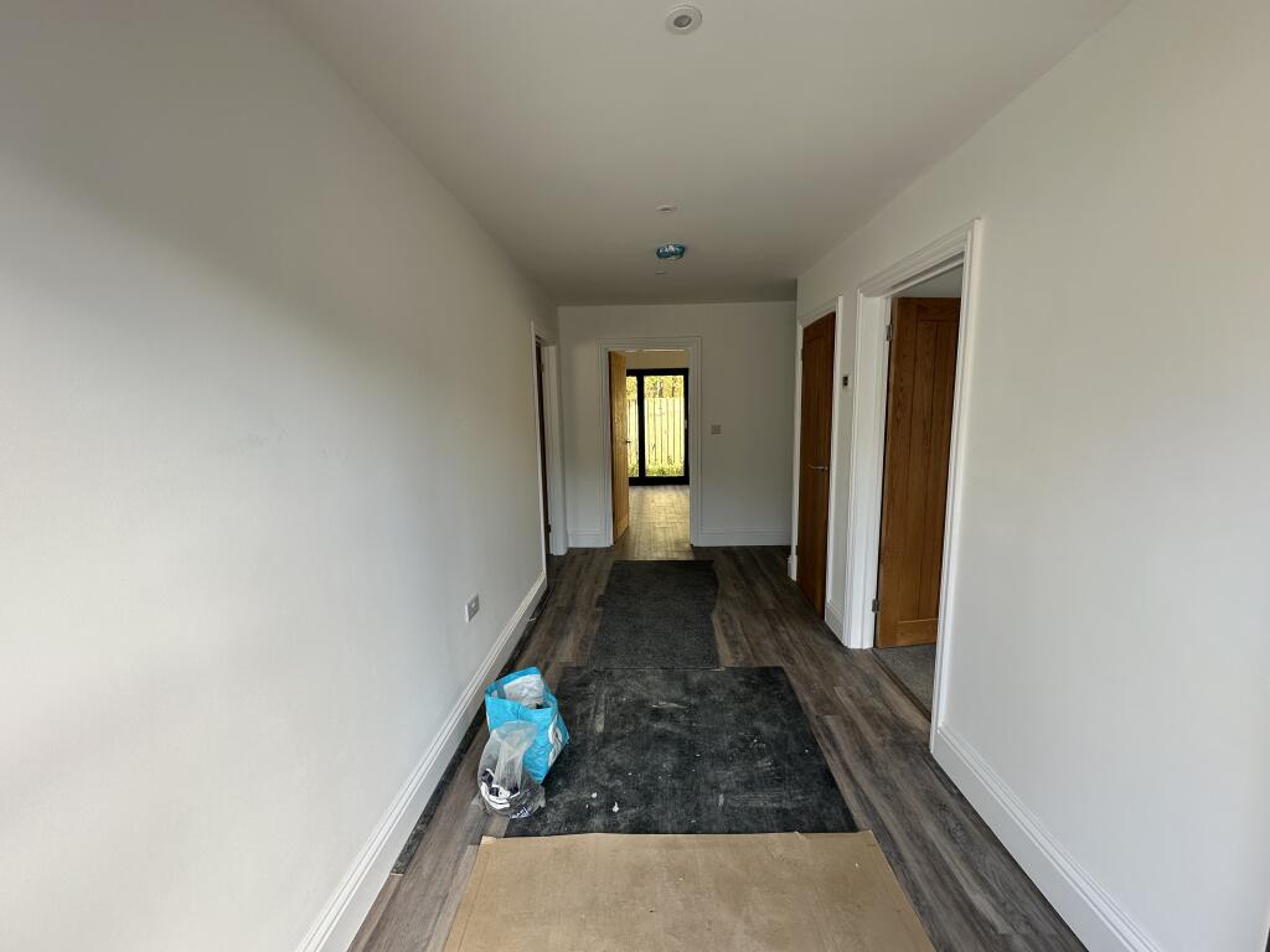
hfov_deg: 102.1
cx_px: 635
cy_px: 476
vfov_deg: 85.7
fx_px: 514
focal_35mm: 14
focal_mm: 2.22
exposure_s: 1/99
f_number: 2.2
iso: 64
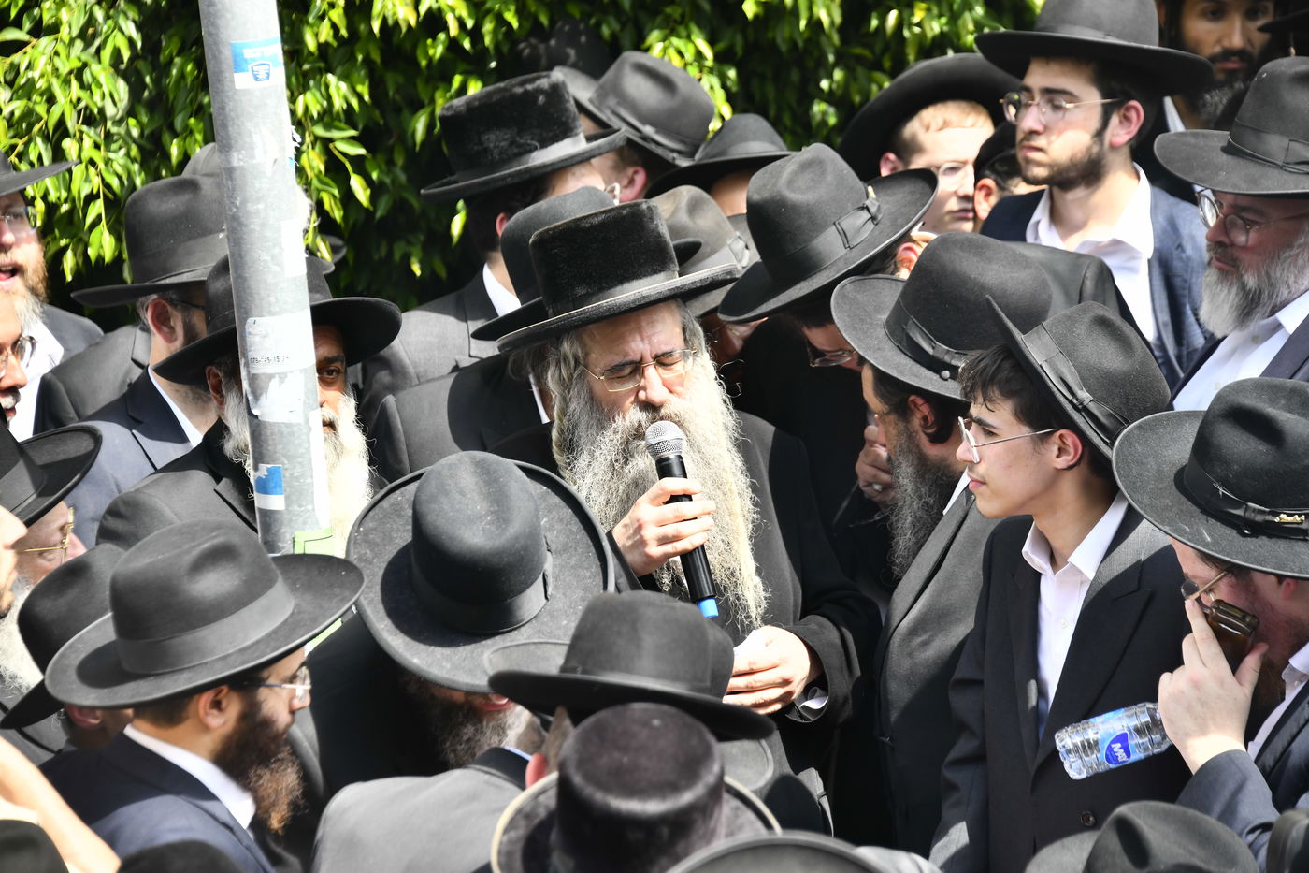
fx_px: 5817
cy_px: 436
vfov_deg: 8.6
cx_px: 654
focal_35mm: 160
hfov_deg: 12.8
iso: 400
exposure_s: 1/500
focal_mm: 160
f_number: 6.3
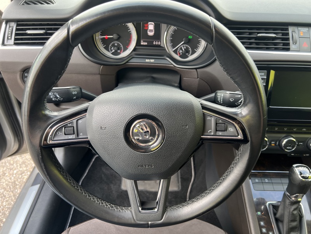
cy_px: 117
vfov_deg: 53.1
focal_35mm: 26
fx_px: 234
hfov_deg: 67.3
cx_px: 156
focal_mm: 5.7
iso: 80
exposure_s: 1/121
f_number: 1.5
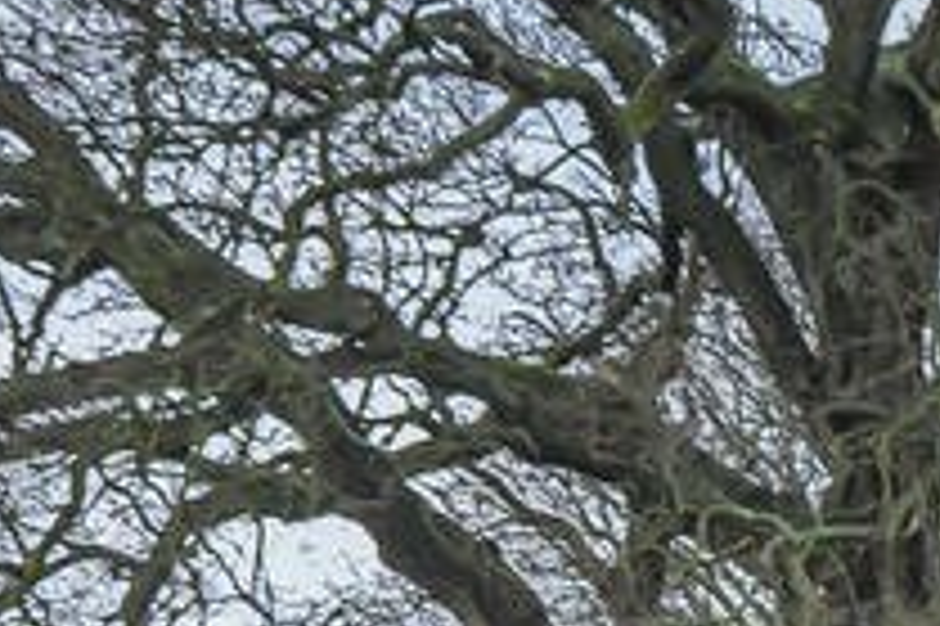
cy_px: 883
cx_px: 1336
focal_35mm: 147
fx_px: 3835
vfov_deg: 9.1
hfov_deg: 13.3
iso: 200
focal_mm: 20
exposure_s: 1/400
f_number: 5.6
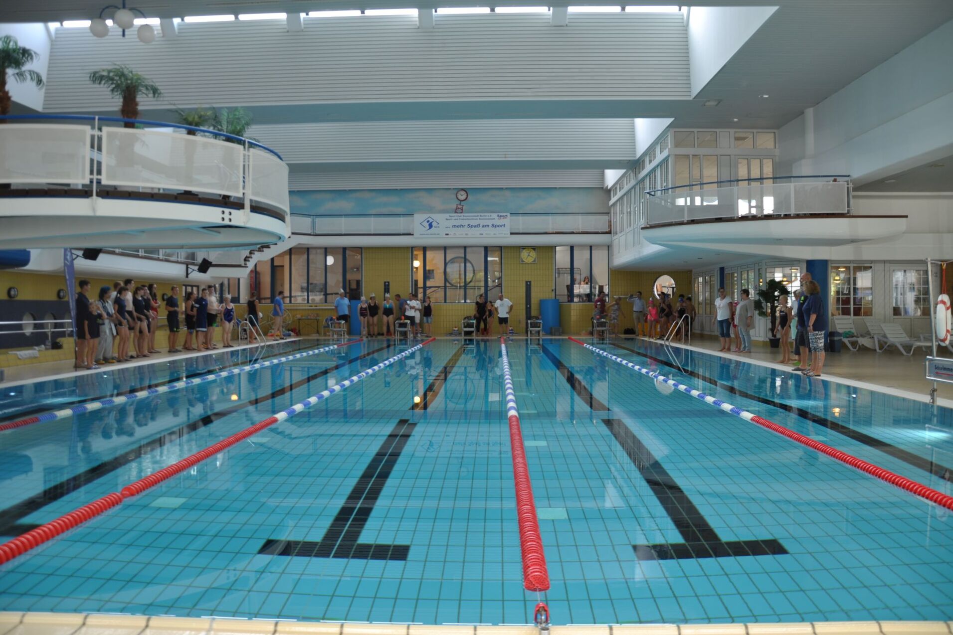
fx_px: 715
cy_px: 318
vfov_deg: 47.9
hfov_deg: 67.4
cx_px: 476
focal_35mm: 27
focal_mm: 18
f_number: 3.5
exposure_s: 1/15
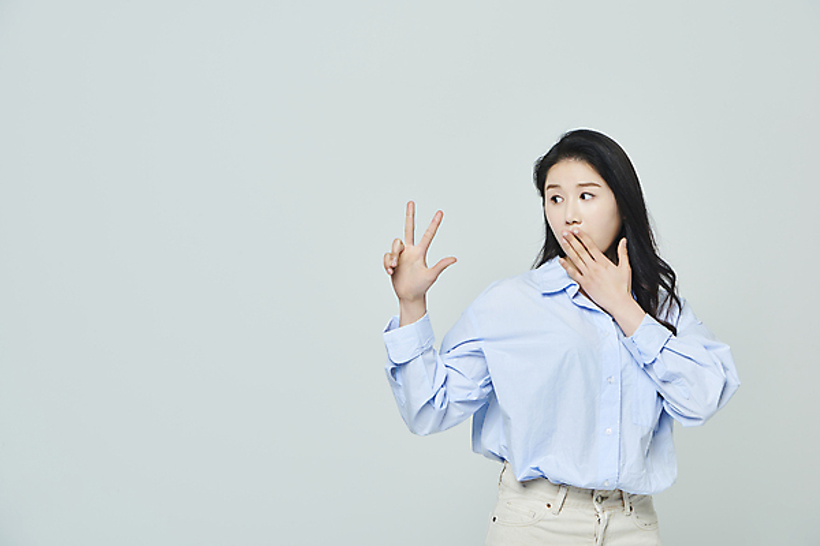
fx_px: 1594
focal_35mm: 70
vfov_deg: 19.5
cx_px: 410
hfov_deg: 28.8
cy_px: 273
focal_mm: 70
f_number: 11
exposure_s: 1/125
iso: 100
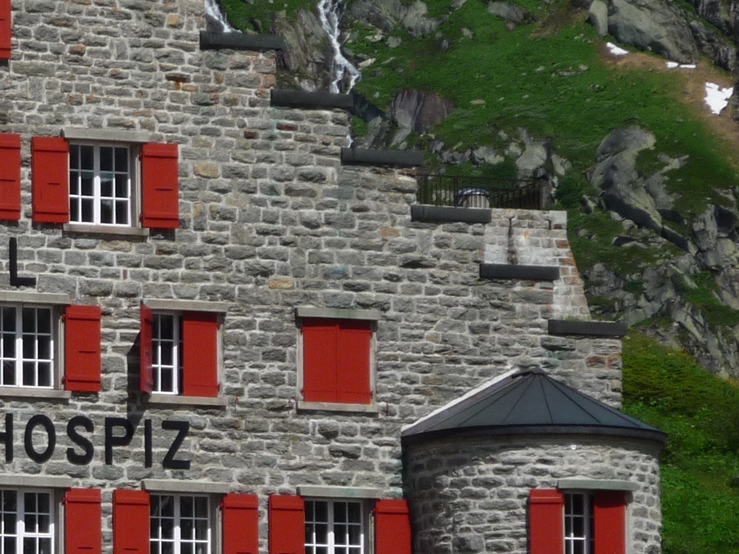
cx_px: -106
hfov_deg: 8.5
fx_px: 4932
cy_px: 429
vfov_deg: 6.4
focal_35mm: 231
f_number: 6.3
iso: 100
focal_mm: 13.6
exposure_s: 1/640
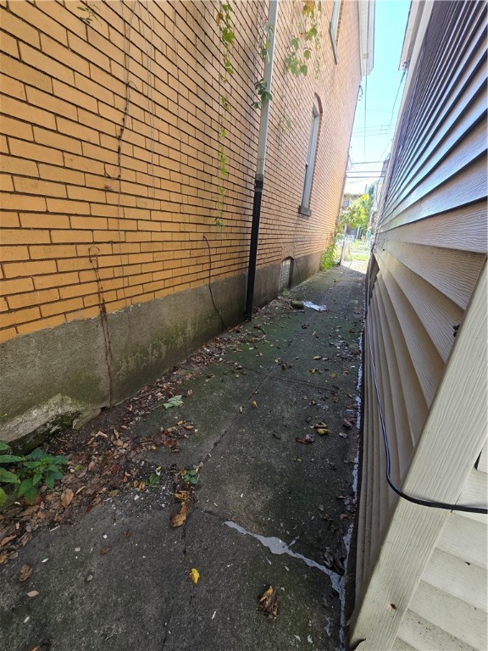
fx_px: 244
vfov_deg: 106.2
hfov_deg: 89.9
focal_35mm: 13
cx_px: 244
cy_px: 326
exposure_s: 1/133
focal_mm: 2.2
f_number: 2.2
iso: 50
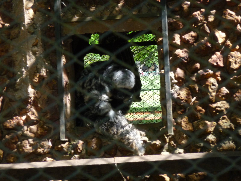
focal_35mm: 212
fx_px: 1476
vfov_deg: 7.0
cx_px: 120
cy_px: 90
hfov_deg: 9.3
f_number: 4.8
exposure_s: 1/160
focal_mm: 36.4
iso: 320
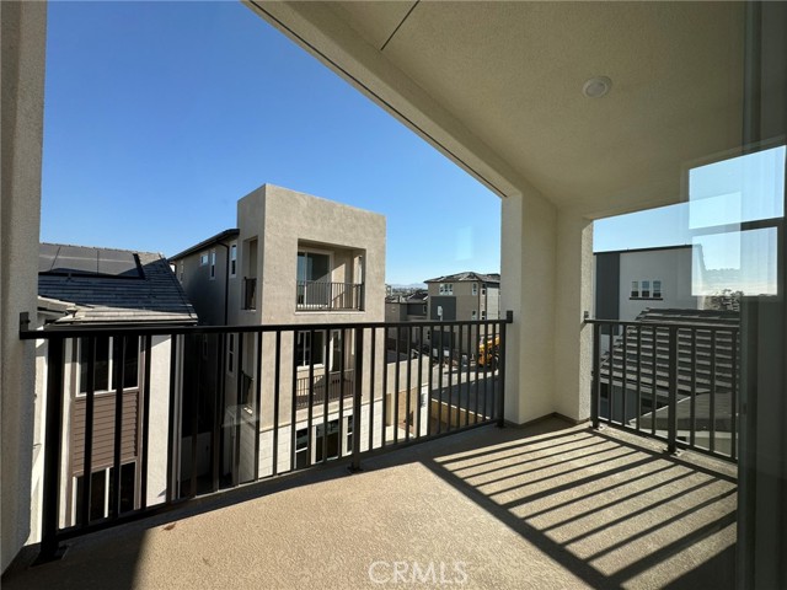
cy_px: 295
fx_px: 318
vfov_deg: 85.7
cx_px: 394
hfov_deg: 102.1
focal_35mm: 14
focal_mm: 2.22
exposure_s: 1/1063
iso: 40
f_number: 2.2
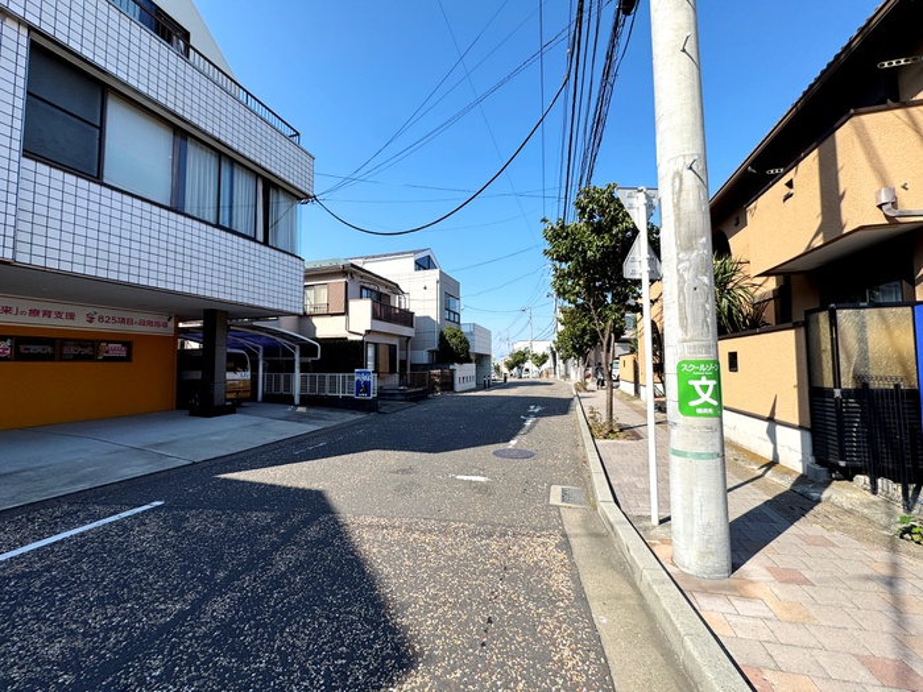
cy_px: 346
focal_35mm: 14
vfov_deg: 85.7
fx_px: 373
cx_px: 462
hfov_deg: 102.1
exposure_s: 1/1567
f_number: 2.2
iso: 50
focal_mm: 2.22
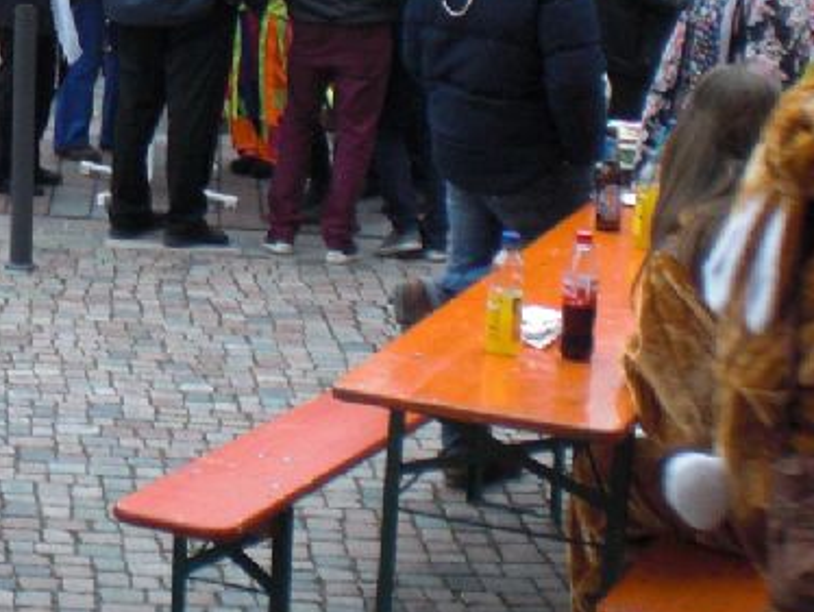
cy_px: -170
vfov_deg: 13.7
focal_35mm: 104
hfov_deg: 18.1
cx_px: -124
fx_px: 2447
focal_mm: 6.3
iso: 200
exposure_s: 1/80
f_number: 3.1
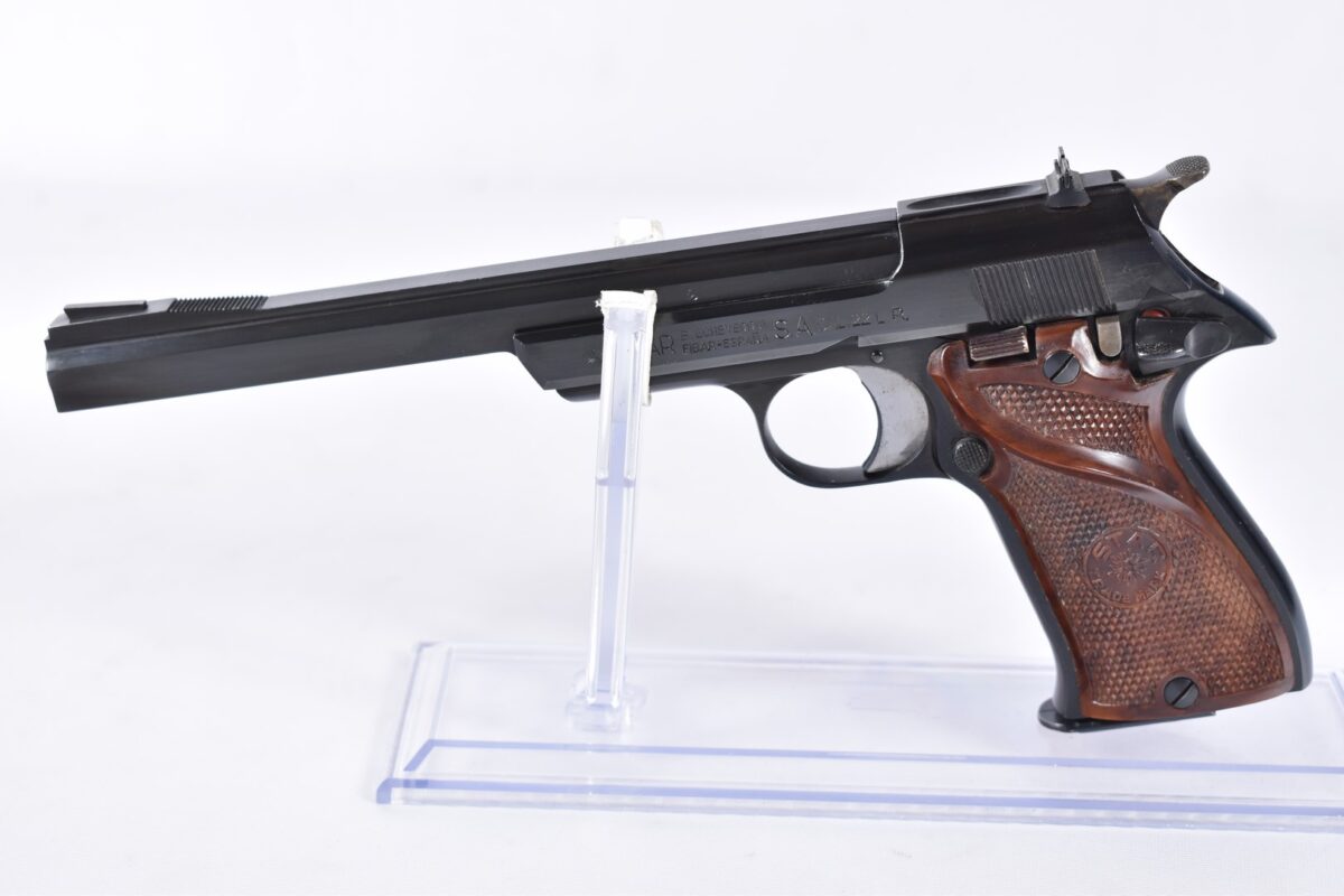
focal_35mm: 68
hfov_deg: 29.9
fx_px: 2520
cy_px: 448
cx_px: 672
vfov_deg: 20.2
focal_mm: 45
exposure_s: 1/60
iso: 640
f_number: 5
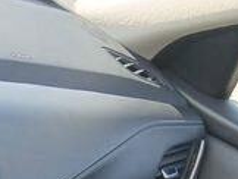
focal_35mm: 164
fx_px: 1129
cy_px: 537
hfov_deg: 11.4
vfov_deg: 7.9
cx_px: -154
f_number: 1.8
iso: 50
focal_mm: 3.98
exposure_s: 1/50
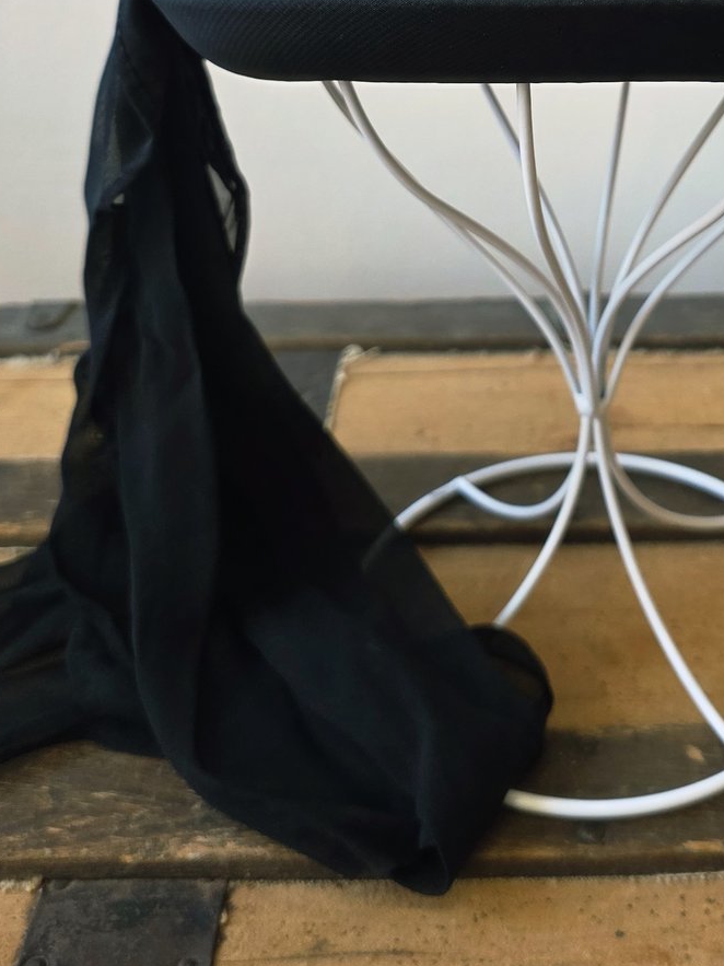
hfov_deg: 28.6
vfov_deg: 35.6
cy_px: 75
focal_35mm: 50
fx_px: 1395
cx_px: 562
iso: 200
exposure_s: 1/120
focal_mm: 6.3
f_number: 1.7
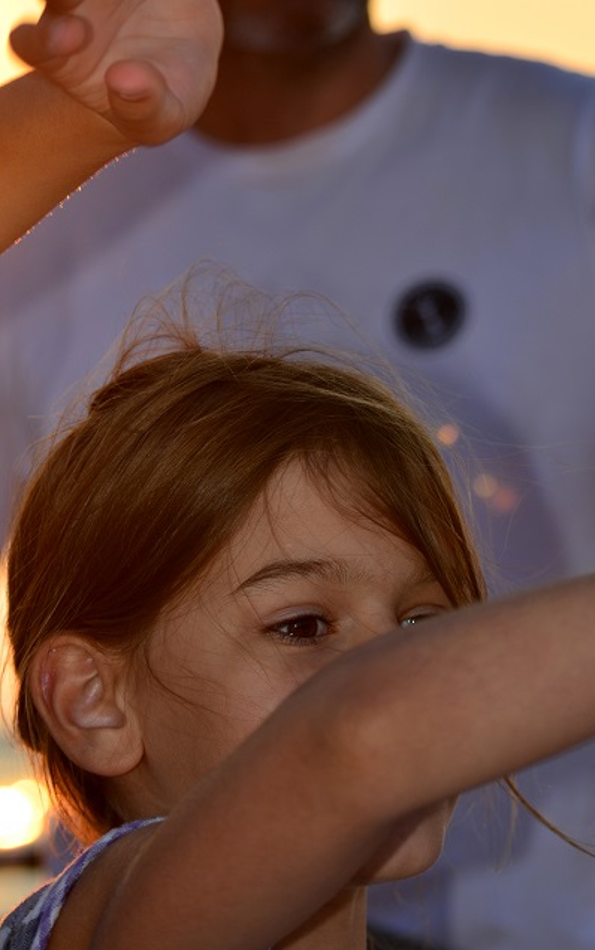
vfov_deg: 13.7
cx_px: 221
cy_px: 302
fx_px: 3940
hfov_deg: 8.6
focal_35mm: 152
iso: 100
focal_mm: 70
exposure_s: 1/250
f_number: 4.5
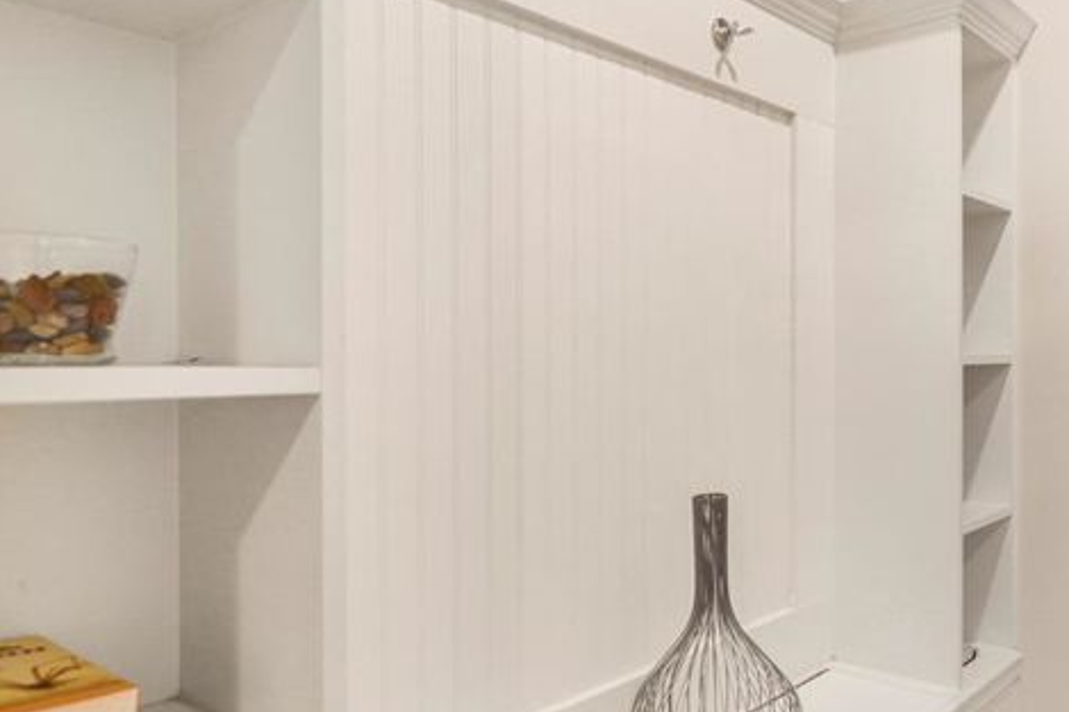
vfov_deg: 47.9
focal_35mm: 27
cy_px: 358
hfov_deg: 64.5
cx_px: 763
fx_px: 801
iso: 160
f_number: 2
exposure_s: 1/30
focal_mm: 12
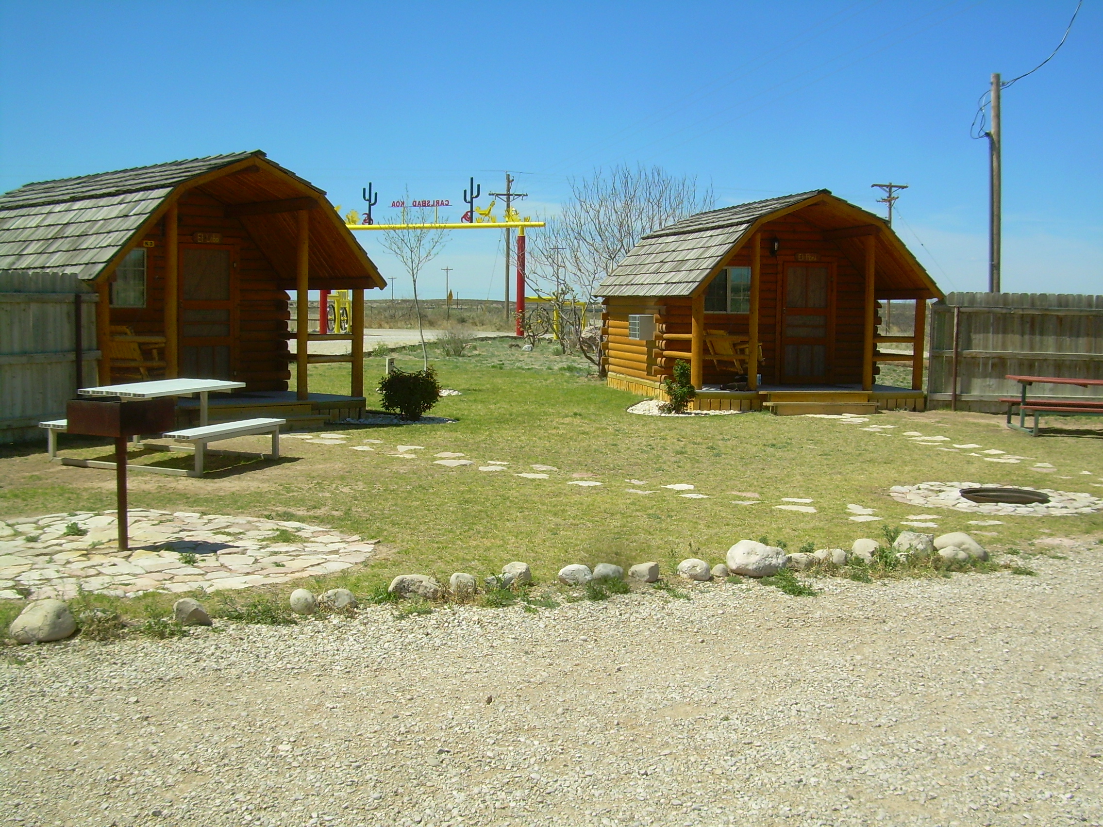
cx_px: 552
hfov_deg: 49.0
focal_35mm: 38
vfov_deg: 37.7
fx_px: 1211
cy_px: 414
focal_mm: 6.3
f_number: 4.6
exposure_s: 1/546
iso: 50
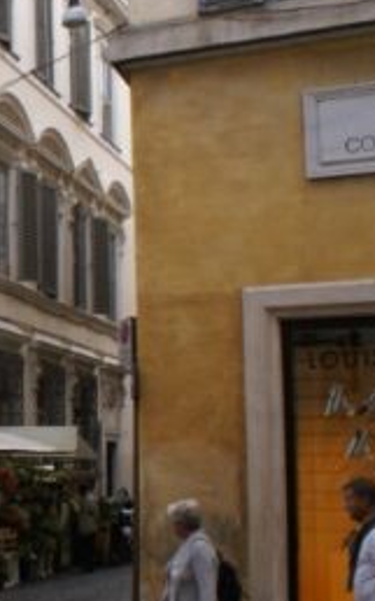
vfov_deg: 32.0
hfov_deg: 18.2
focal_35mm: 64
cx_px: -177
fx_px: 1048
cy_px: 302
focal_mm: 18
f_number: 7.1
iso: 100
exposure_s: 1/60
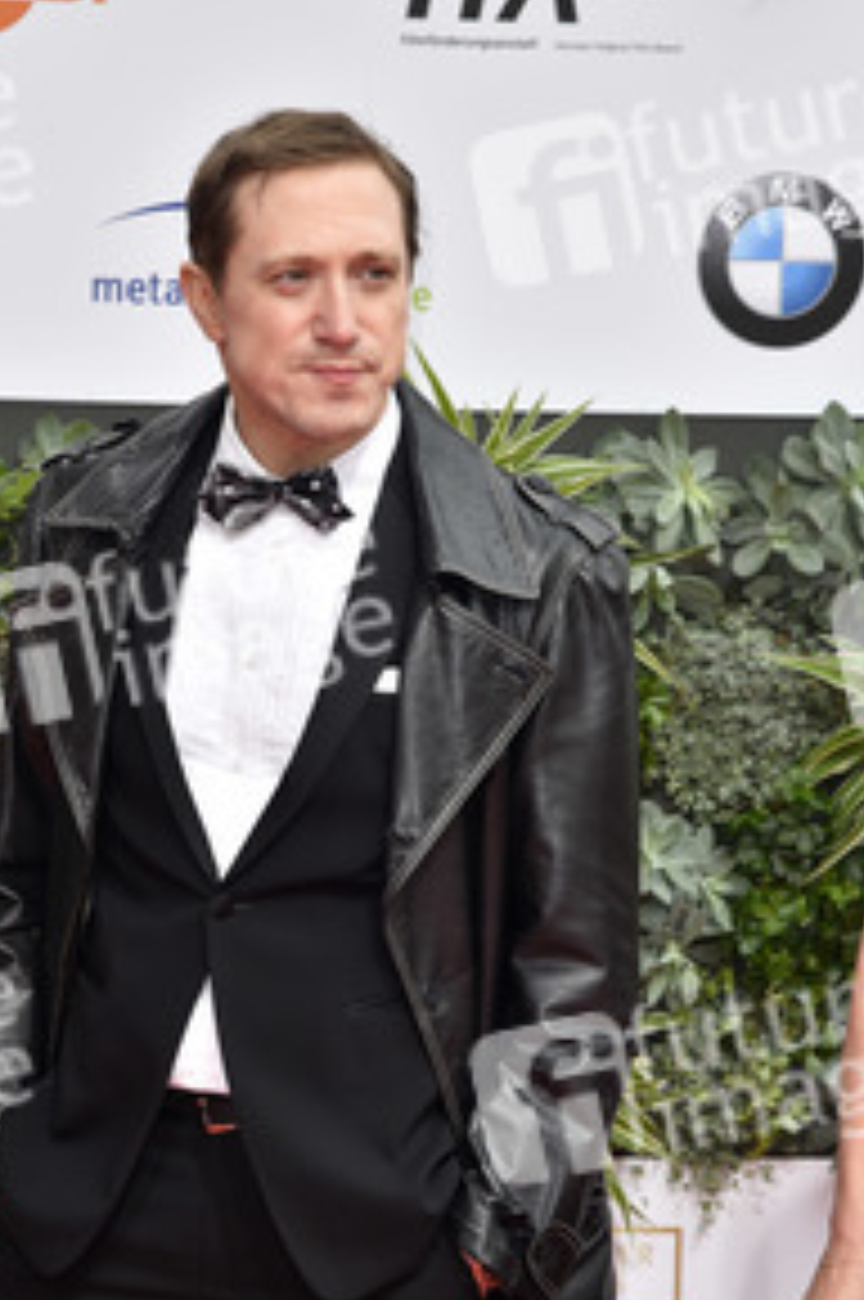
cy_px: 855
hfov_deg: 8.2
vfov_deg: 12.4
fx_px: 5990
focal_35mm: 166
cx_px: 292
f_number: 6.3
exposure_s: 1/160
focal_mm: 120
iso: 400
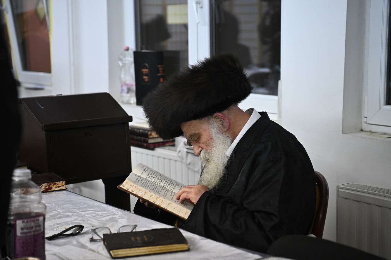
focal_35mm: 70
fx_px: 760
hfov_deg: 28.9
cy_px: 130
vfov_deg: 19.4
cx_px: 196
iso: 2000
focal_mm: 70
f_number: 3.5
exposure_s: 1/125
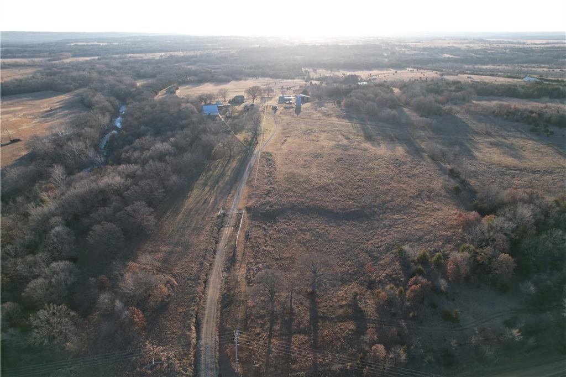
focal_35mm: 22
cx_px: 283
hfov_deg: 78.6
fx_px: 346
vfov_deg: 57.2
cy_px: 188
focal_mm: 8.38
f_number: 2.8
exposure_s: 1/500
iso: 120
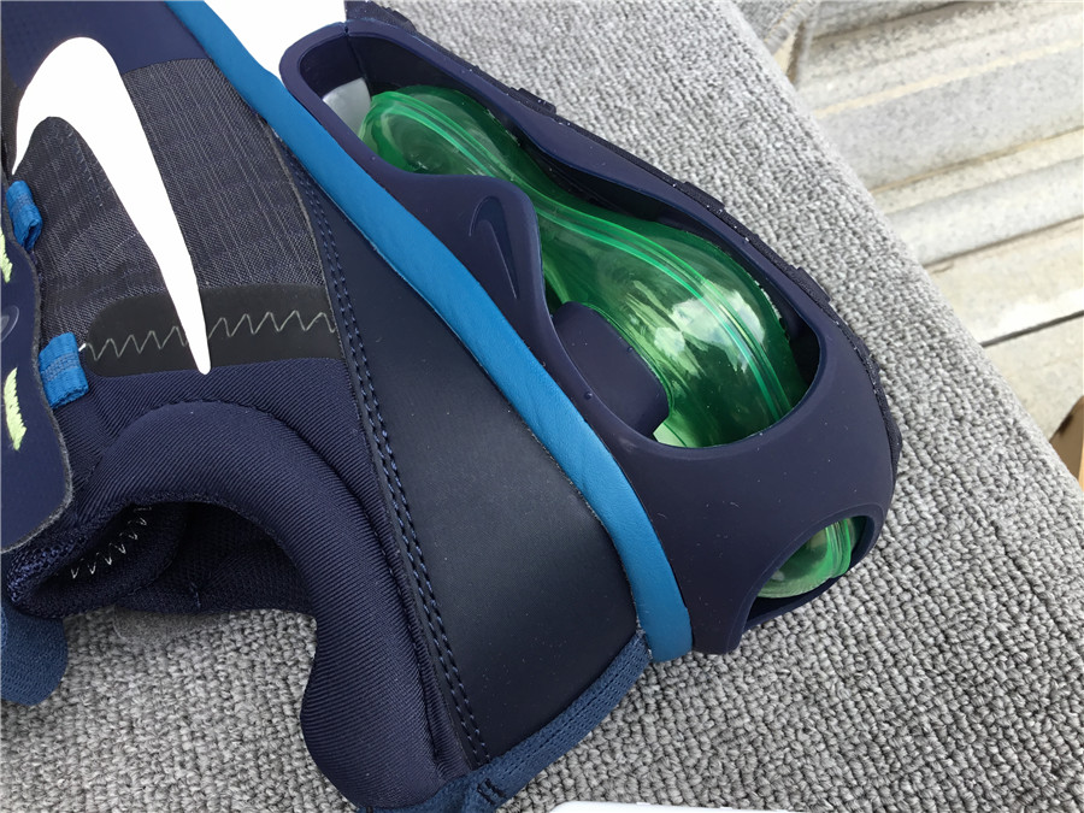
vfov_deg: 45.4
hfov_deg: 58.4
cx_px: 542
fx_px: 971
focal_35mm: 31
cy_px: 406
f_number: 2.4
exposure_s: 1/111
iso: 25
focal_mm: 3.3
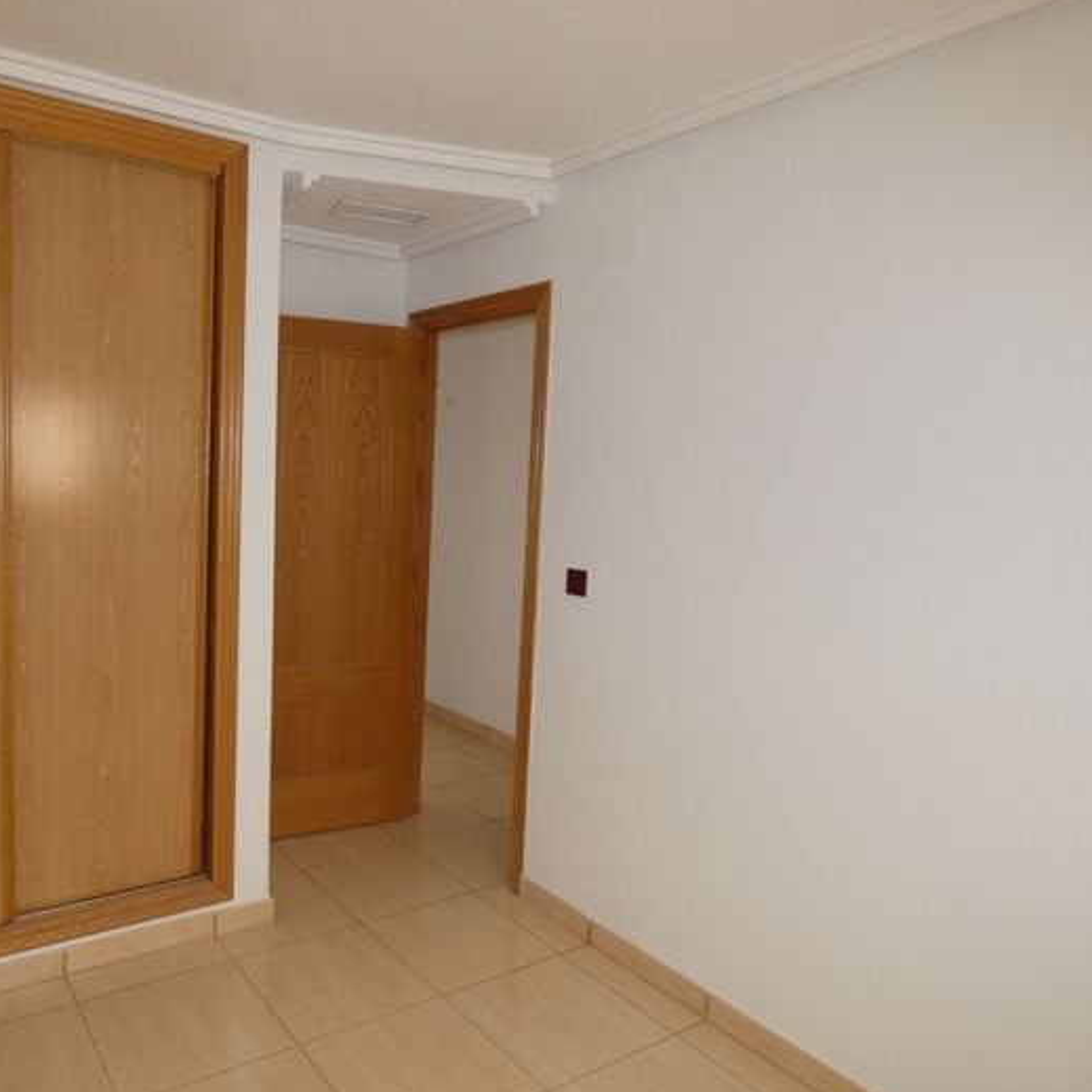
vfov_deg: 65.0
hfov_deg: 63.9
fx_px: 857
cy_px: 545
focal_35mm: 24
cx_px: 397
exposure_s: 1/60
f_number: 2.8
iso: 320
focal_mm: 3.6
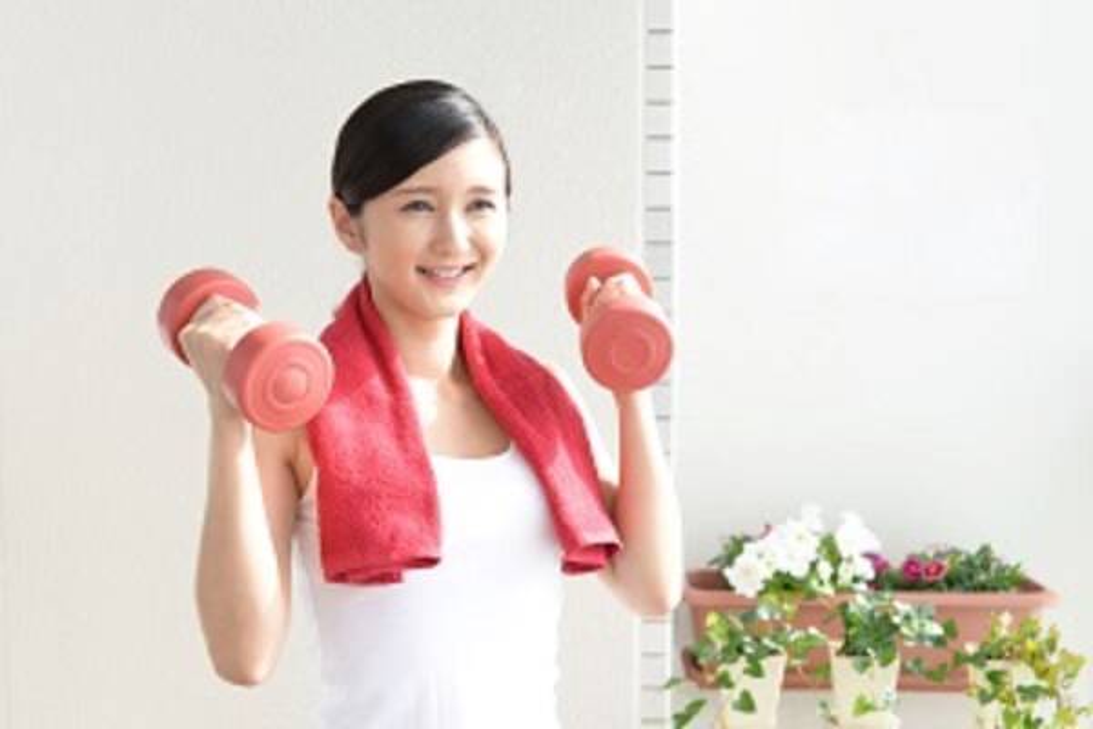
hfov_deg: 39.6
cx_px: 546
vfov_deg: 27.0
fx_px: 1518
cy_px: 364
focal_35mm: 50
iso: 125
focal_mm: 50
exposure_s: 1/125
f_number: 5.6
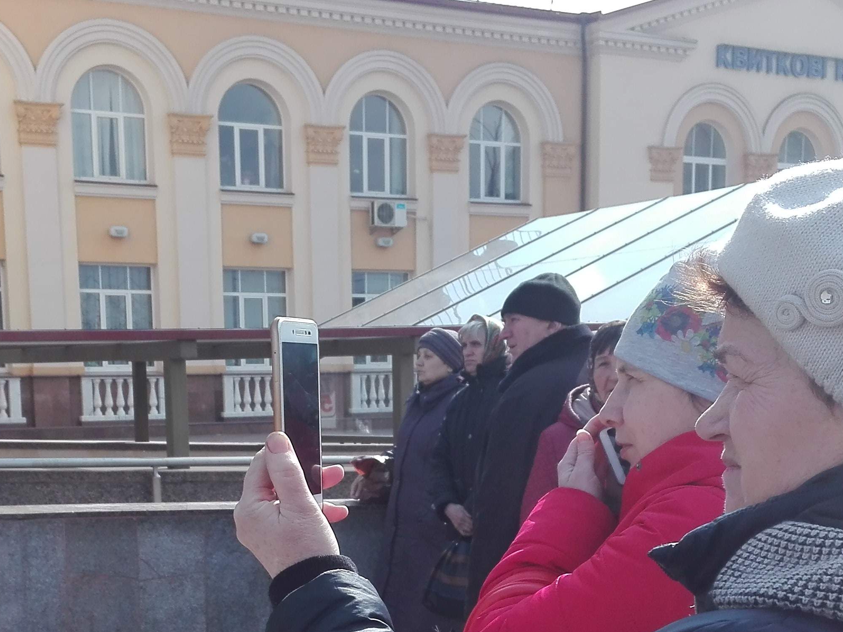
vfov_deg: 25.3
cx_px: 330
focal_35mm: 56
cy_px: 567
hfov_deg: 34.2
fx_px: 1364
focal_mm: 3.79
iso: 100
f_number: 2
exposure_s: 1/920
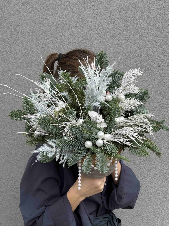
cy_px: 113
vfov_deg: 39.7
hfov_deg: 30.3
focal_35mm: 48
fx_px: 312
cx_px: 84
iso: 100
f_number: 1.78
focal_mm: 6.76
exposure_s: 1/121
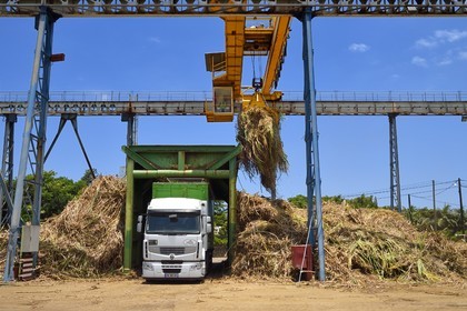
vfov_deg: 38.9
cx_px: 234
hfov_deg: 55.8
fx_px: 441
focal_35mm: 34
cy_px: 156
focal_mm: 34
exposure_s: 1/200
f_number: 20
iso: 200
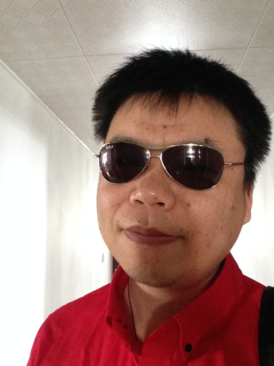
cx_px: 137
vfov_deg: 52.6
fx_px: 369
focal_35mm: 35
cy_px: 183
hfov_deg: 40.7
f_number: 2.4
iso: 500
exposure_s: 1/15
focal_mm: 2.18
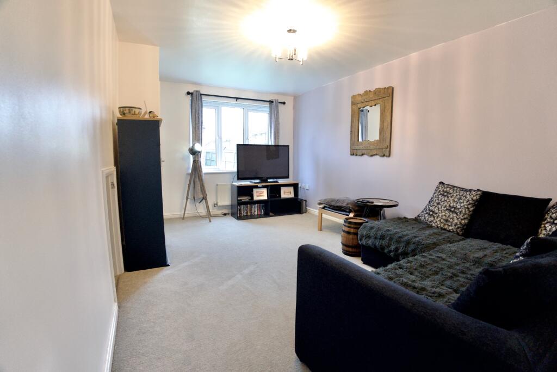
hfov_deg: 96.7
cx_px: 278
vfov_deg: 73.8
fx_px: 248
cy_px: 186
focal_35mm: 16
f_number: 5.6
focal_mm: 16
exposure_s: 1/60
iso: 4000
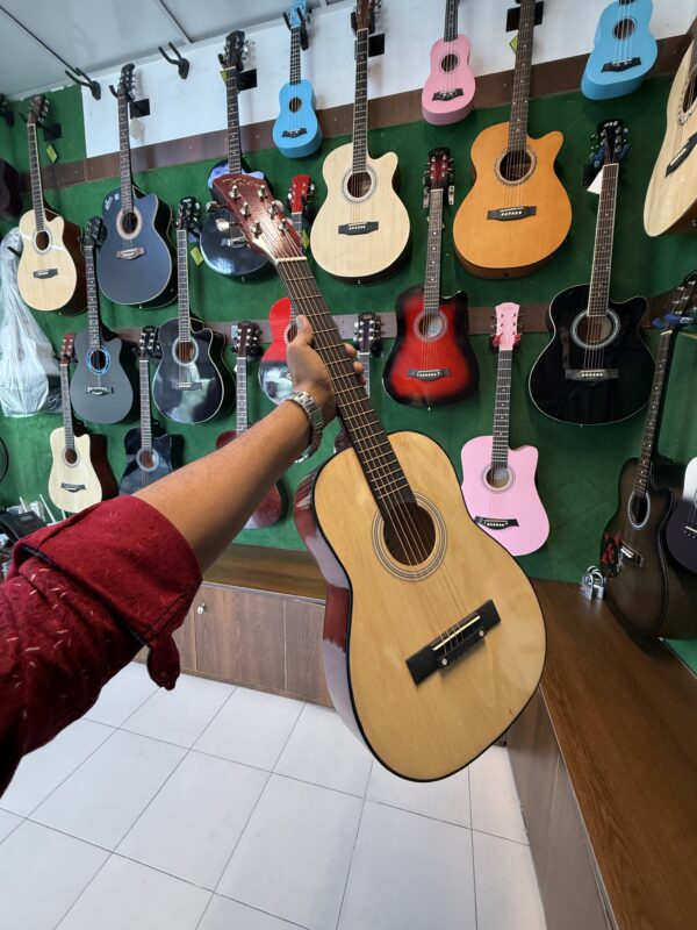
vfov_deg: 102.1
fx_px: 376
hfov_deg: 85.7
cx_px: 348
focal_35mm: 14
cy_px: 465
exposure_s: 1/50
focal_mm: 2.22
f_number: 2.2
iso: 250
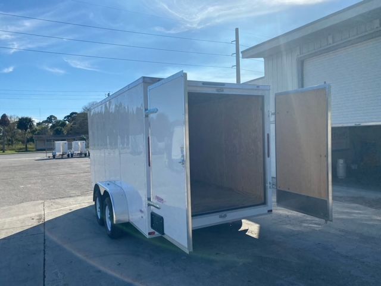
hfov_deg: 67.3
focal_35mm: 26
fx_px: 286
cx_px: 190
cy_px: 143
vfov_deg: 53.1
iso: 32
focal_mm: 4.25
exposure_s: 1/5025
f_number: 1.8
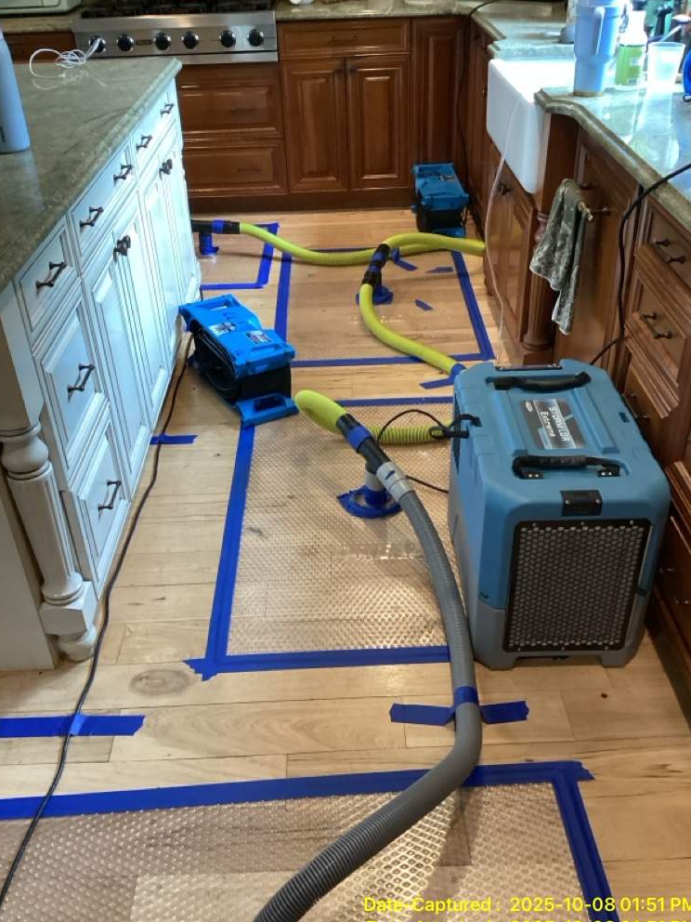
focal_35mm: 32
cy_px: 471
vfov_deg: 56.8
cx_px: 350
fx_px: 852
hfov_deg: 44.2
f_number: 2.4
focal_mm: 3.3
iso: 400
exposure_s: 1/40
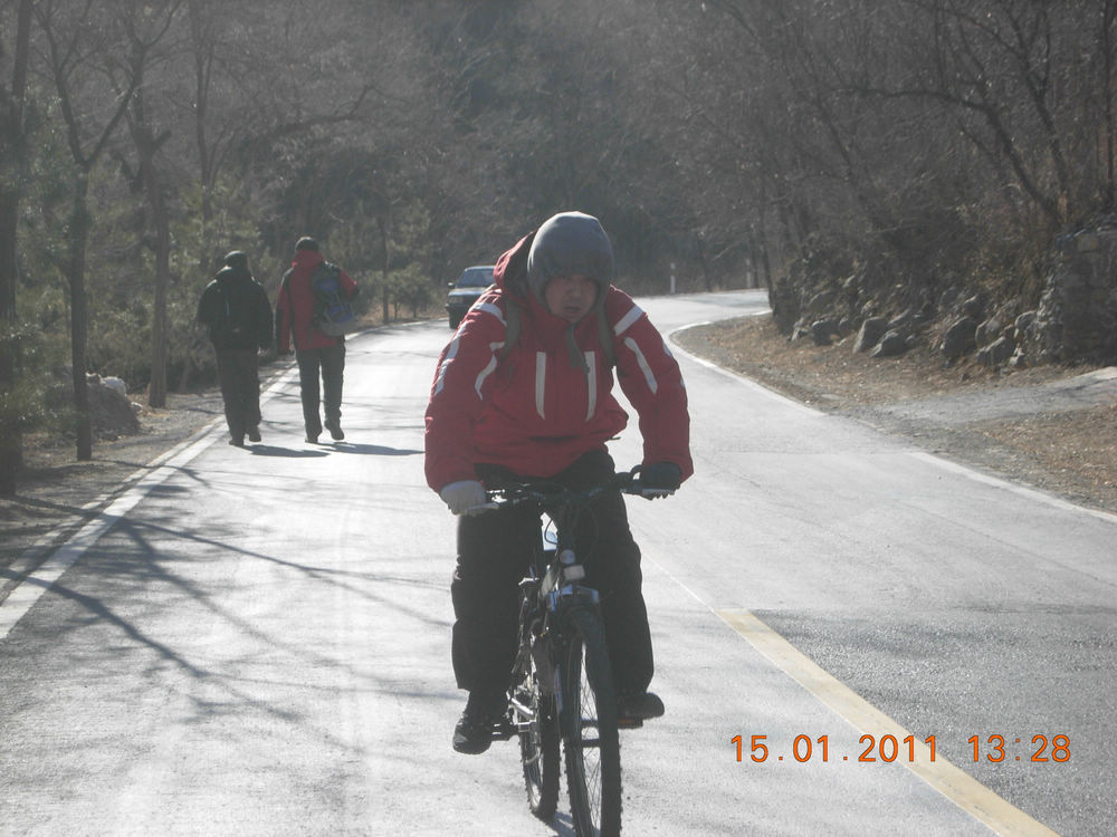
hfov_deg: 15.6
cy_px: 418
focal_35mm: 126
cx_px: 558
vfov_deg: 11.8
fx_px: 4066
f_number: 5.8
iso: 50
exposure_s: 1/279
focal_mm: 26.3
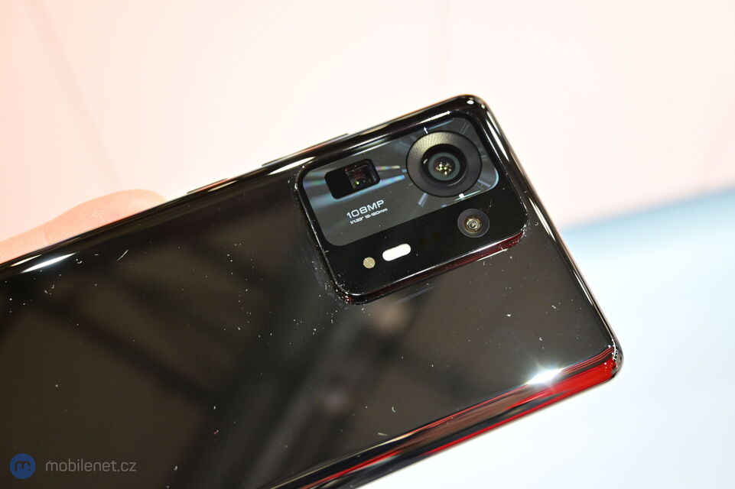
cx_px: 368
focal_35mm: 39
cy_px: 244
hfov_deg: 49.6
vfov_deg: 34.2
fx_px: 796
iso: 320
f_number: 4.5
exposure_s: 1/40
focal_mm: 26
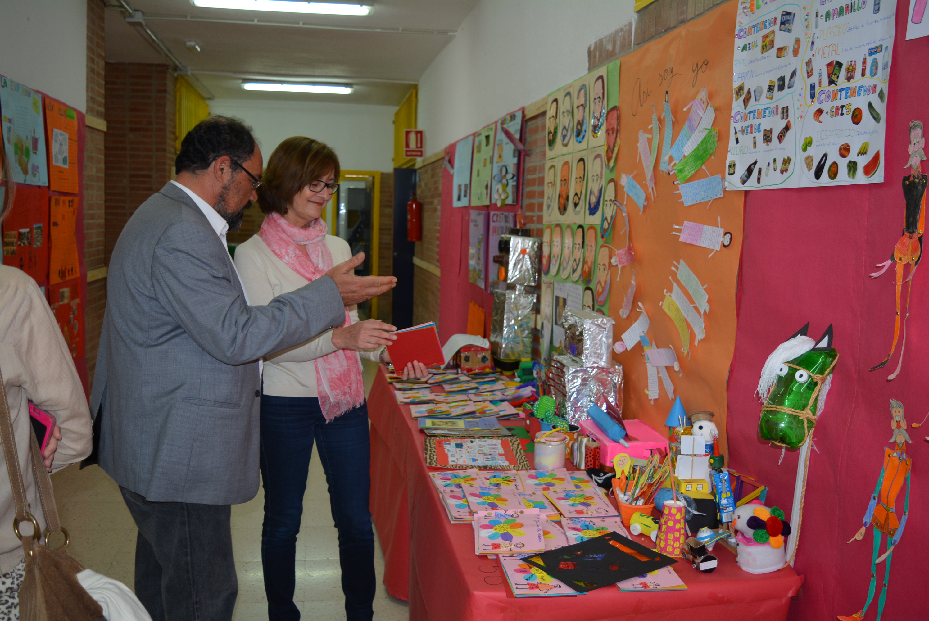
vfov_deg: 40.0
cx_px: 464
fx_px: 852
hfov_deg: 57.2
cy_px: 310
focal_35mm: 33
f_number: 3.8
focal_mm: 22
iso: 450
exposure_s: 1/60
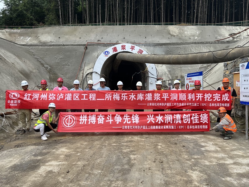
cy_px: 94
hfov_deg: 67.3
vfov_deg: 53.1
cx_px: 124
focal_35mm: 26
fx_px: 187
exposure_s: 1/2695
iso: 50
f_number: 1.5
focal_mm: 5.7
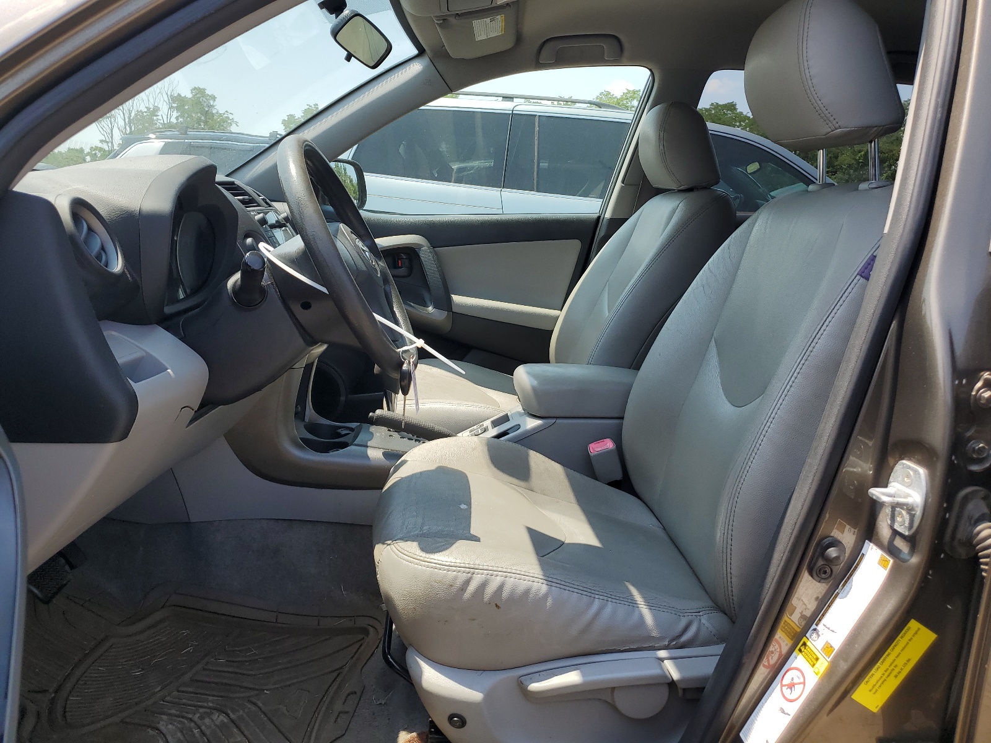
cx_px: 496
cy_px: 372
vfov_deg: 53.1
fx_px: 744
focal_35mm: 26
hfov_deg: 67.3
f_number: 1.5
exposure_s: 1/1250
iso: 50
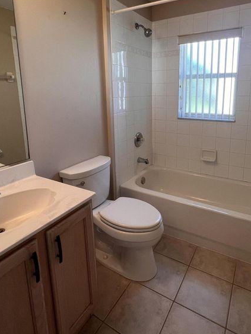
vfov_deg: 80.6
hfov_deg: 65.6
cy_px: 130
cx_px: 144
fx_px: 193
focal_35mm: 20
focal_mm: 1.57
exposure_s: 1/120
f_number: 1.8
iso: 100
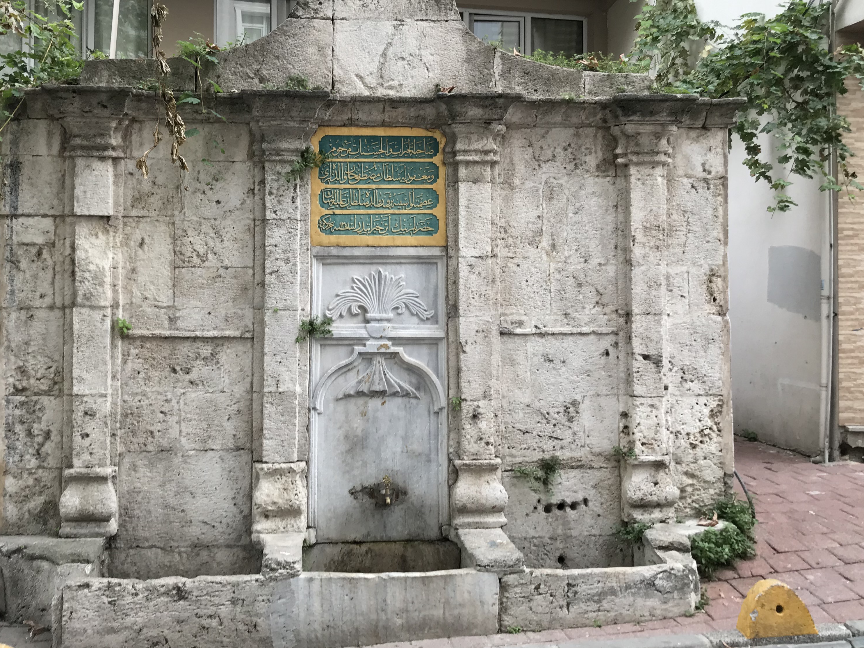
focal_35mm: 38
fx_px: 948
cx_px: 355
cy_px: 273
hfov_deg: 48.7
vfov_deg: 37.6
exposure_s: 1/50
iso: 25
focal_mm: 3.99
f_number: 1.8
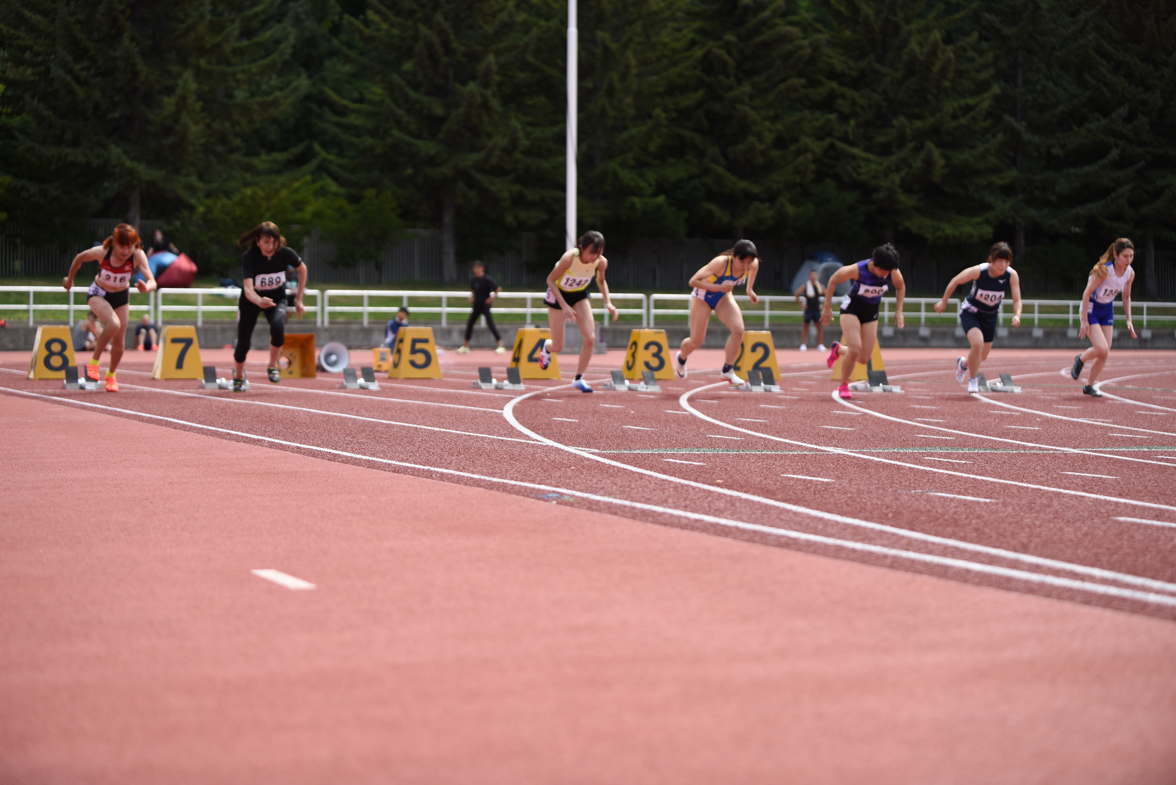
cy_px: 392
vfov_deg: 17.1
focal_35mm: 80
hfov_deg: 25.4
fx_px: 2614
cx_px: 588
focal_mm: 80
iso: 200
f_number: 2.8
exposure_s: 1/1600
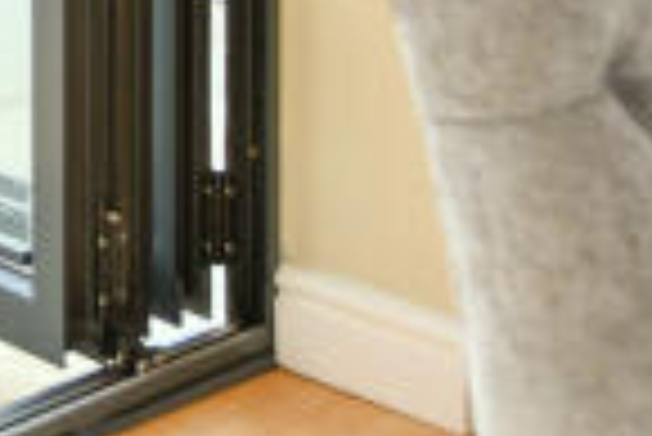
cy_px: -569
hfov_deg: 12.8
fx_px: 2556
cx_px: -634
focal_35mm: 141
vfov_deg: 8.9
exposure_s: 1/200
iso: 250
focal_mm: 20
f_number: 6.3
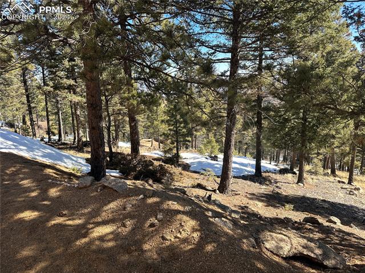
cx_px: 182
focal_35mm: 24
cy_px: 136
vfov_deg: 56.8
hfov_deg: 71.6
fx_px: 253
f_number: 1.78
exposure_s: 1/1009
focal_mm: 6.86
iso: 80
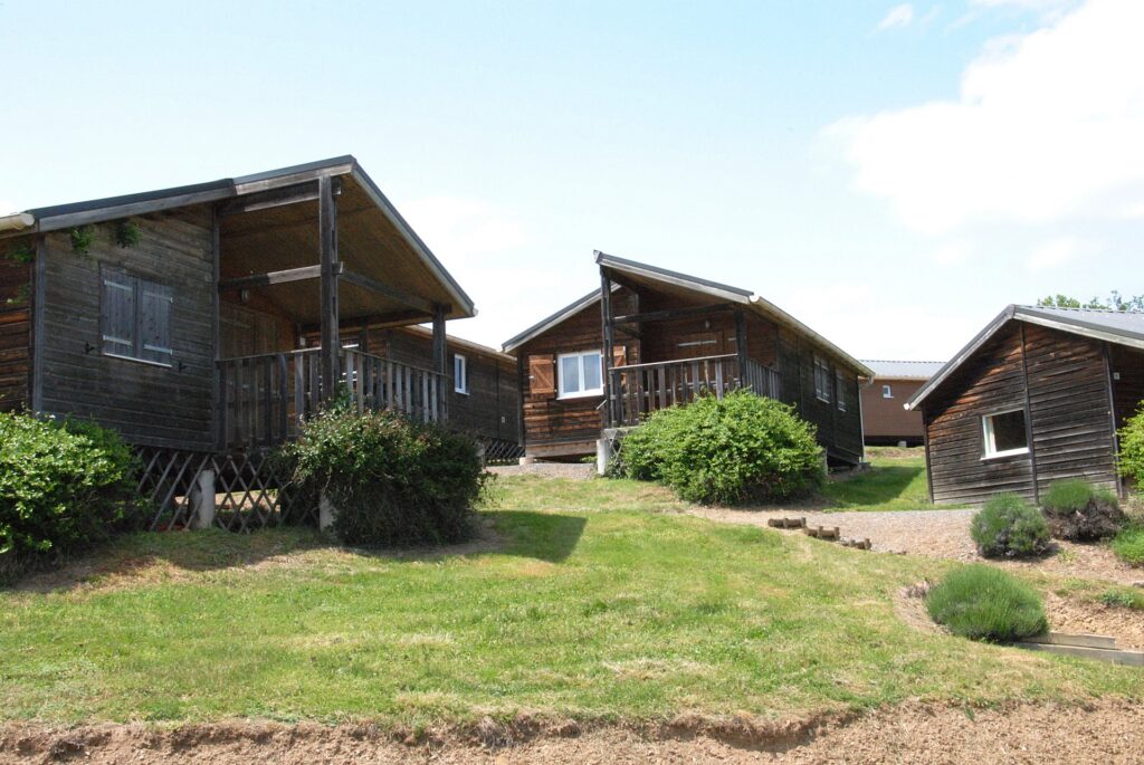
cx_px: 572
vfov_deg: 34.3
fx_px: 1241
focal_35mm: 39
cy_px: 382
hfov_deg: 49.5
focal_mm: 26
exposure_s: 1/200
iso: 1600
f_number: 25
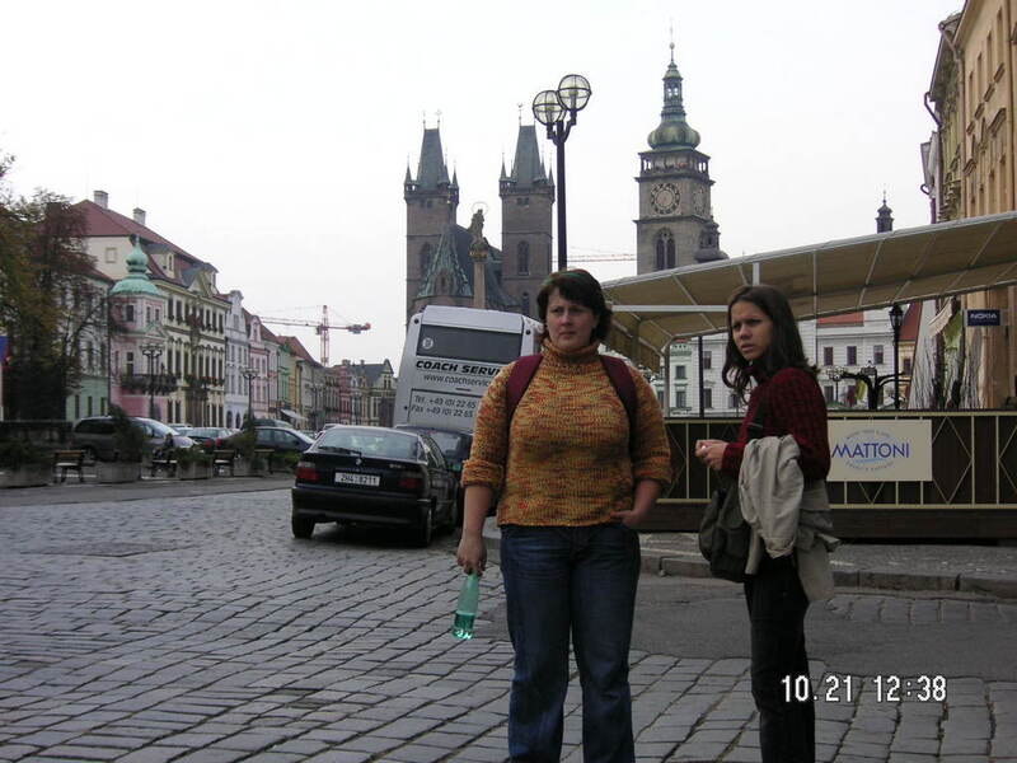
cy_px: 382
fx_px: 1469
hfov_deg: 38.2
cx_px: 508
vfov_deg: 29.1
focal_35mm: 50
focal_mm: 8.4
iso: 50
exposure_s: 1/500
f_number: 3.4
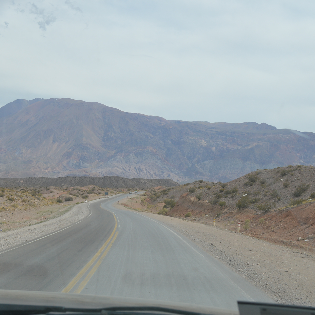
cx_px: 98
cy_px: 128
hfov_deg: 28.8
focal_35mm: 59
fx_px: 607
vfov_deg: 29.0
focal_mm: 24
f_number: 8
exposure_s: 1/250
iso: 100
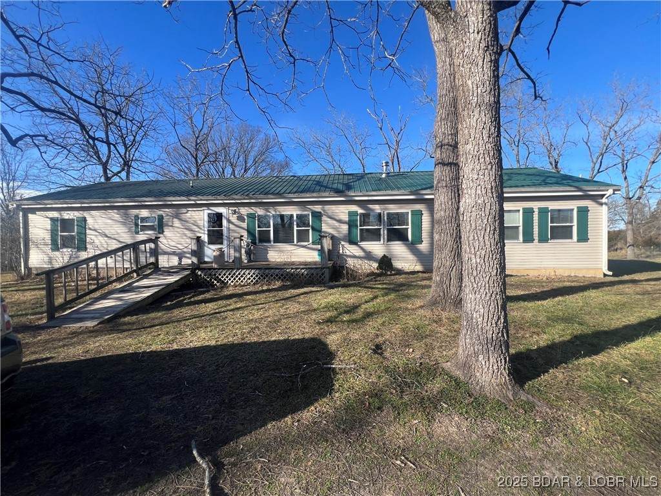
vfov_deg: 89.9
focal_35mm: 13
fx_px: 248
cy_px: 248
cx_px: 330
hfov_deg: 106.2
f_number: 1.8
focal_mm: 1.57
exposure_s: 1/815
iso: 32
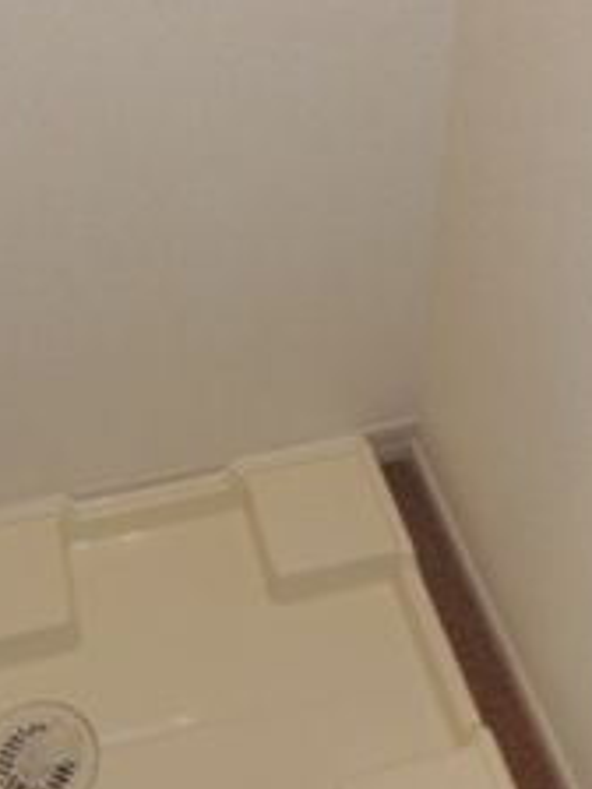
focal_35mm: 48
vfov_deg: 38.8
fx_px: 1095
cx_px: 215
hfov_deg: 30.1
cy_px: 211
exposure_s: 1/30
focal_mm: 4.3
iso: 125
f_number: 3
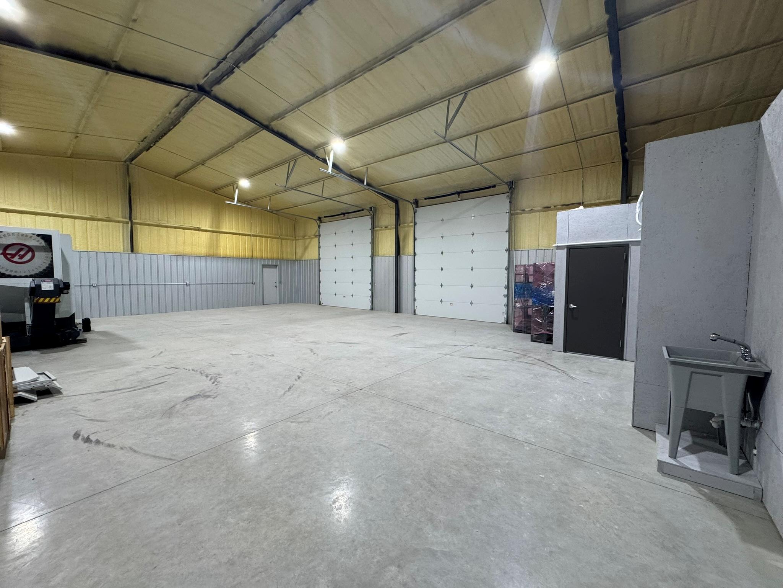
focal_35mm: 14
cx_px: 392
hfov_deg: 102.1
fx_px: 317
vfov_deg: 85.7
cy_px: 294
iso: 200
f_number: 2.2
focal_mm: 2.22
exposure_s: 1/120
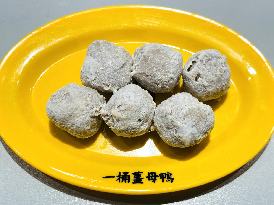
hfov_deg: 39.7
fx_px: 380
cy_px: 102
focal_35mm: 48
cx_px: 137
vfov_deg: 30.3
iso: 80
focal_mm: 6.86
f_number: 1.78
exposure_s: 1/60
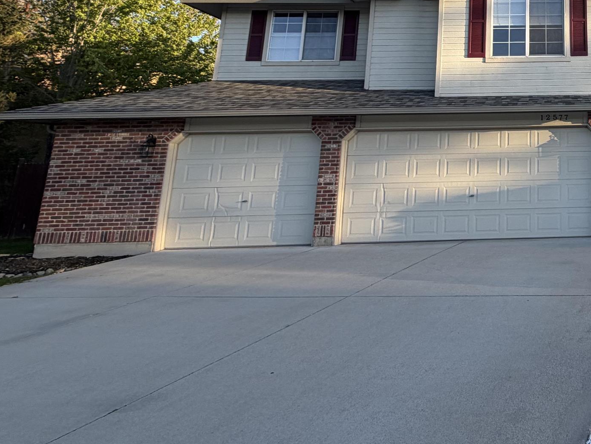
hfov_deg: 47.8
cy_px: 56
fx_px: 529
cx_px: 597
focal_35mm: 31
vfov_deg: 42.2
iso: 50
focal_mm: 2.22
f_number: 2.2
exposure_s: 1/502
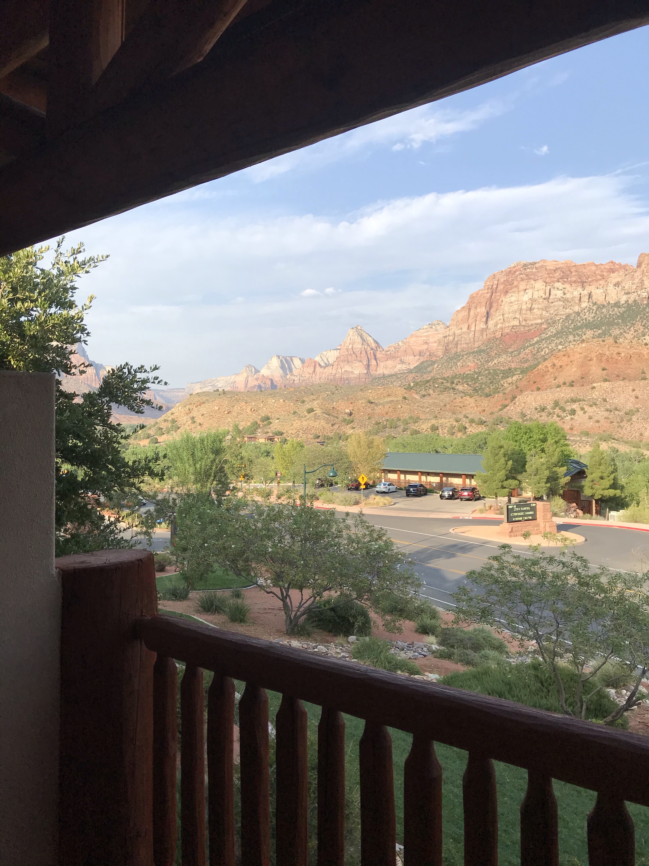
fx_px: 700
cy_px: 433
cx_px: 324
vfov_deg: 63.4
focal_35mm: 28
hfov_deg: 49.7
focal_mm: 3.99
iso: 20
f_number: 1.8
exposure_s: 1/1497
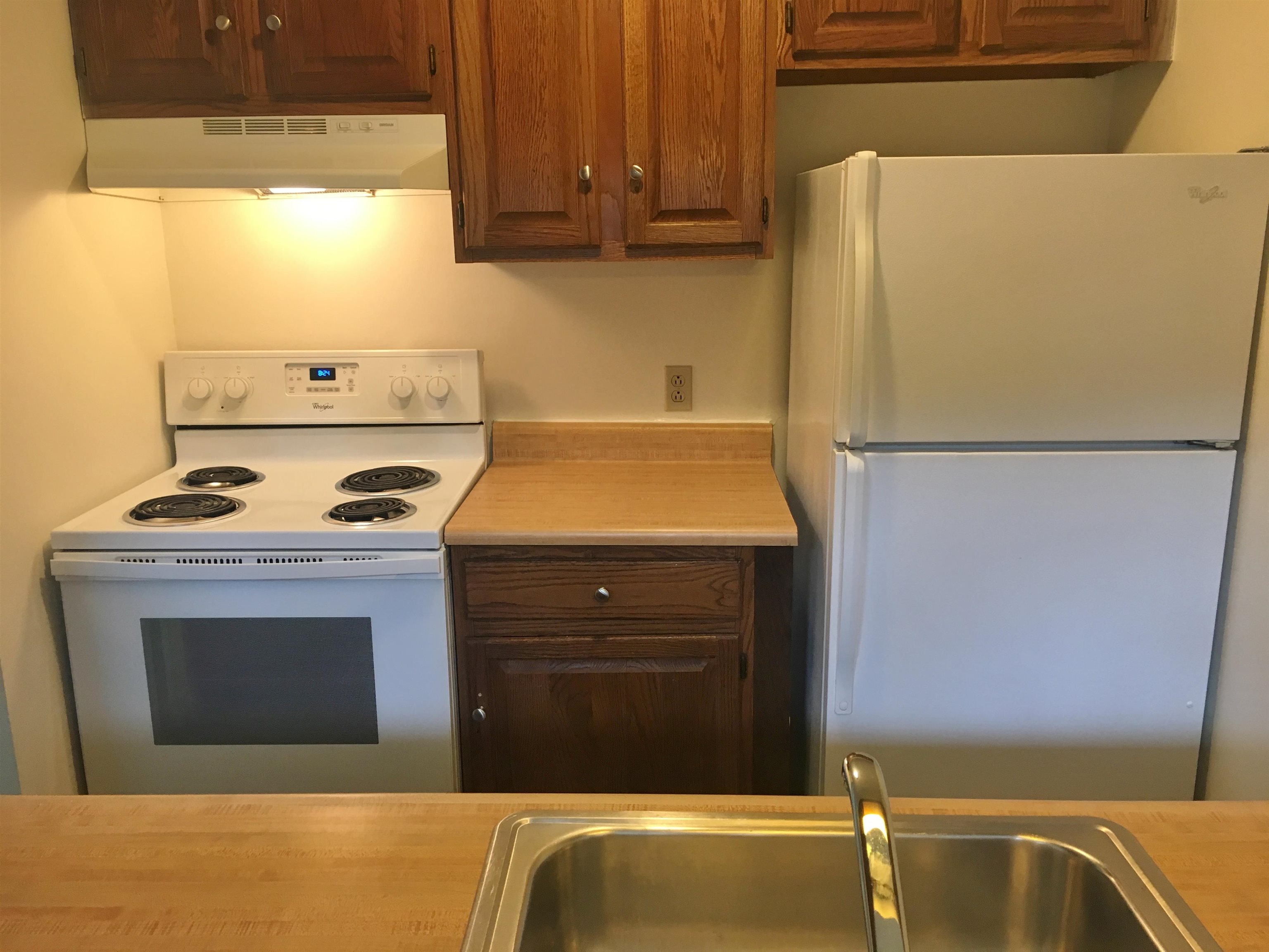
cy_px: 476
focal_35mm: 29
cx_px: 634
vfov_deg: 48.2
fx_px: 1063
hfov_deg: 61.7
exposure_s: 1/30
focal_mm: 4.15
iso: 80
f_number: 2.2
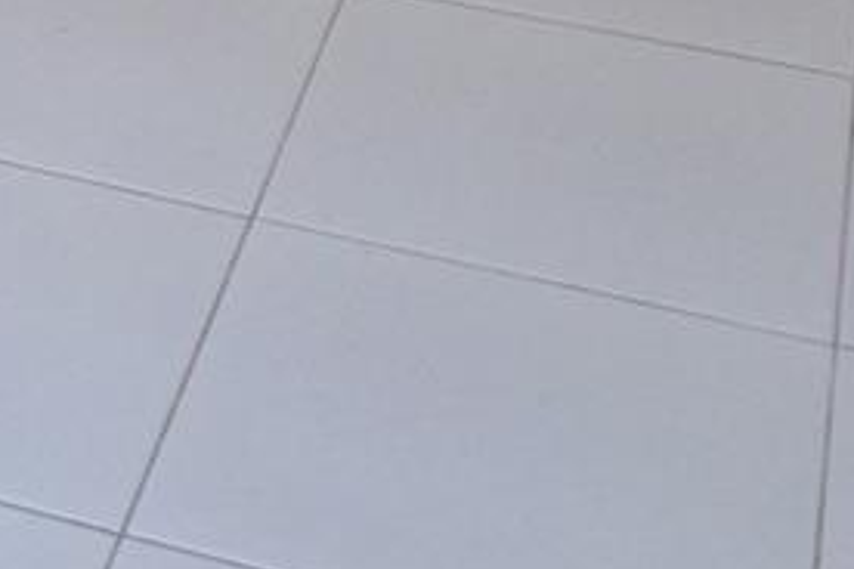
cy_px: -829
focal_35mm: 131
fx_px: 3107
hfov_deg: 14.5
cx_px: -470
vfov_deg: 9.3
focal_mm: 4.15
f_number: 2.2
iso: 40
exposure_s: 1/60
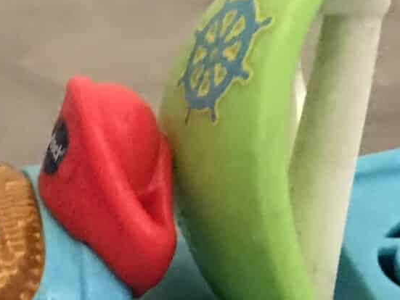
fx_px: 1503
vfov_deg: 11.1
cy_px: 404
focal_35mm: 130
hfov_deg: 14.4
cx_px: -158
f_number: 1.8
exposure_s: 1/4
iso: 100
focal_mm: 3.99
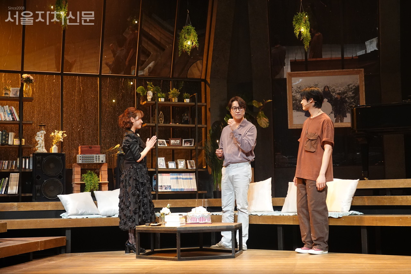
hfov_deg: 35.6
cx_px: 206
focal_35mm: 56
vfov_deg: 24.2
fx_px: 639
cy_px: 137
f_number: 3.5
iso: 1000
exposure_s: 1/60
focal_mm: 20.49
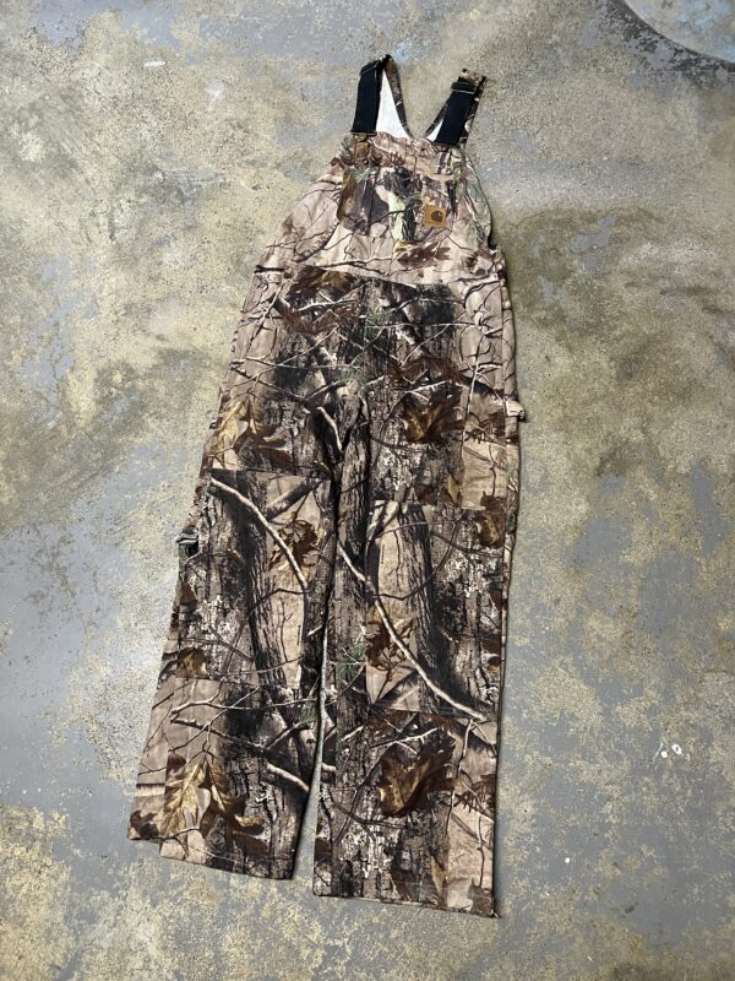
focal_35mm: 26
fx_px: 736
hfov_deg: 53.1
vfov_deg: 67.3
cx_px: 368
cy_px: 490
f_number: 1.5
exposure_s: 1/60
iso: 320
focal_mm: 5.7
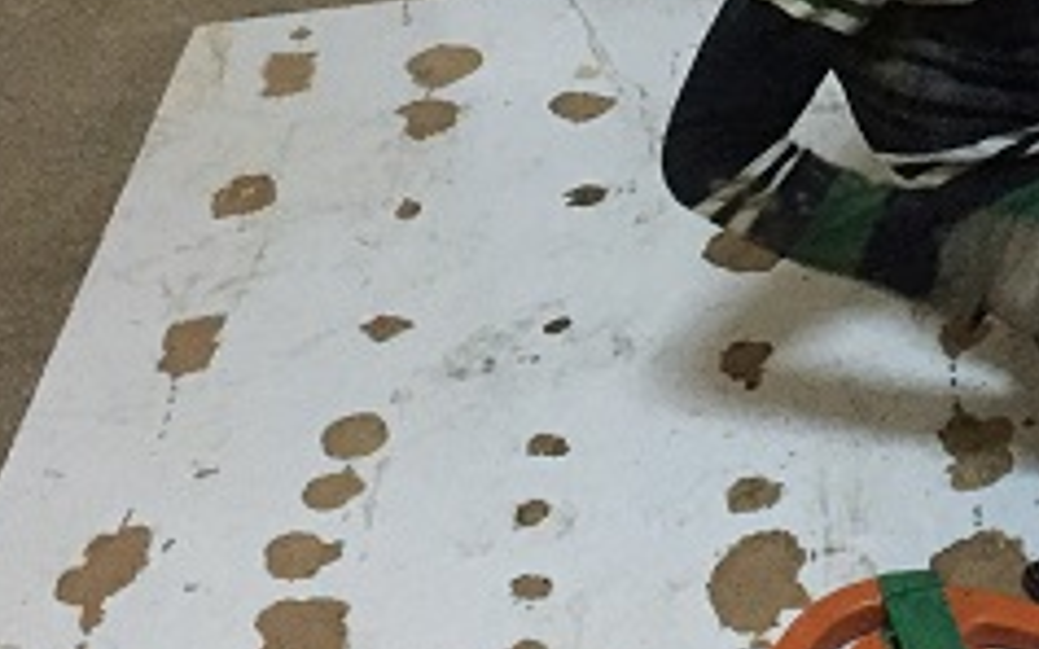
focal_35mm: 87
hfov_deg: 22.8
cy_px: -153
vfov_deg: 14.5
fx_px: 2463
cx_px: 1070
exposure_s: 1/17
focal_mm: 4.15
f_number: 2.2
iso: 400
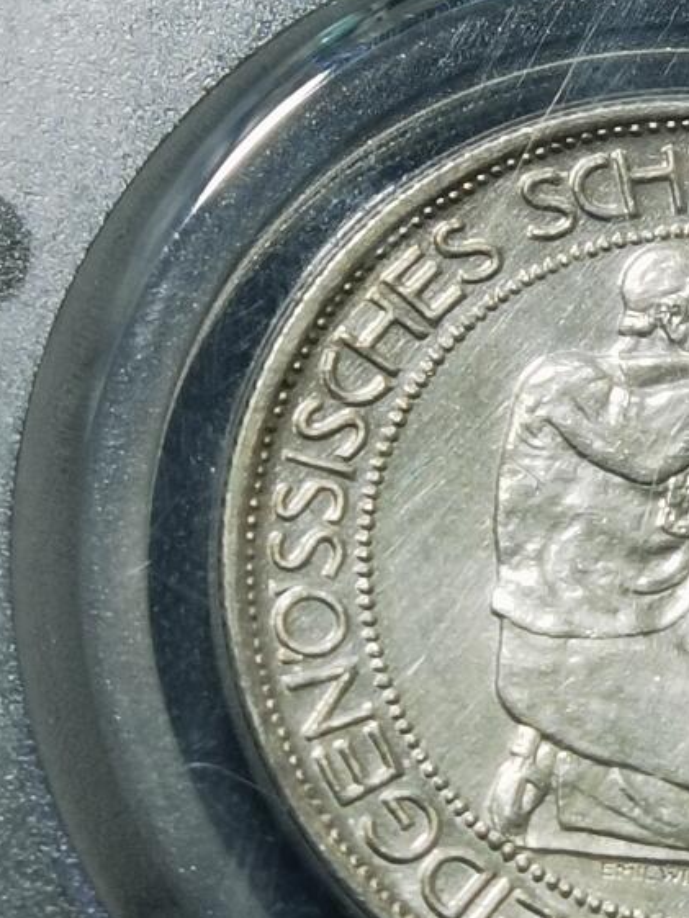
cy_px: 331
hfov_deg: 7.9
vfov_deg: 10.6
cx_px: 728
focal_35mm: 186
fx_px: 4934
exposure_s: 1/100
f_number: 1.9
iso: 50
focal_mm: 6.67
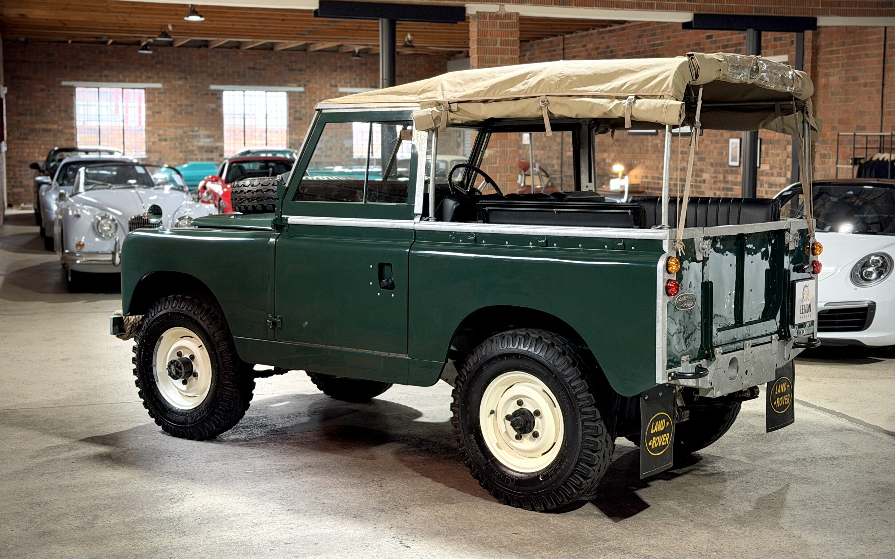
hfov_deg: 38.2
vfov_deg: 24.4
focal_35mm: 53
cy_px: 239
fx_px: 1293
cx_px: 452
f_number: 1.78
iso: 320
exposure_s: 1/33
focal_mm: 6.76
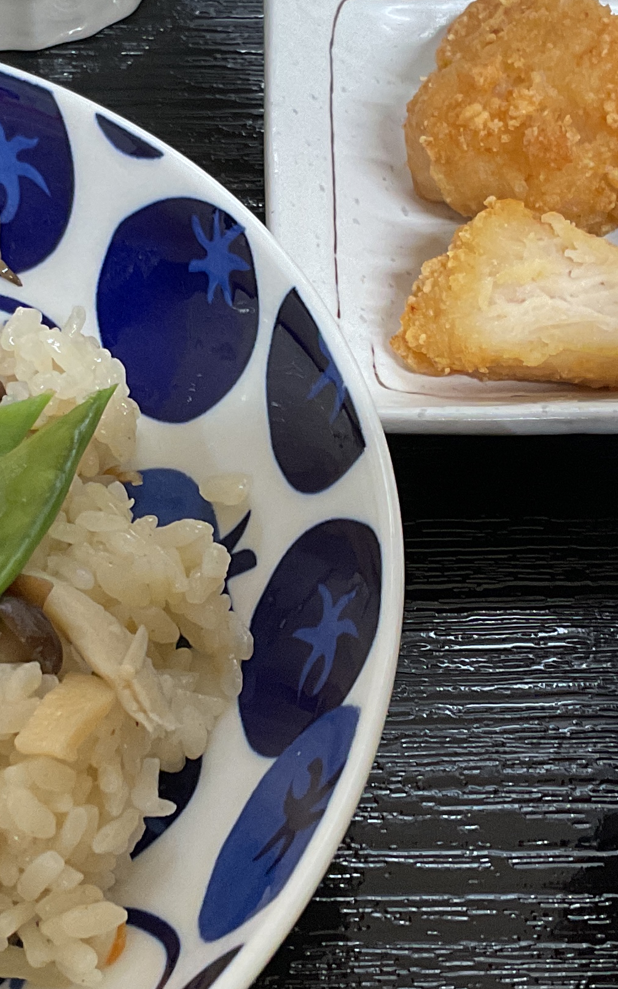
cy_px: 402
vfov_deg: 26.8
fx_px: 2075
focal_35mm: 77
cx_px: 294
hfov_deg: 16.9
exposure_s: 1/60
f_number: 1.8
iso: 125
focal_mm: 3
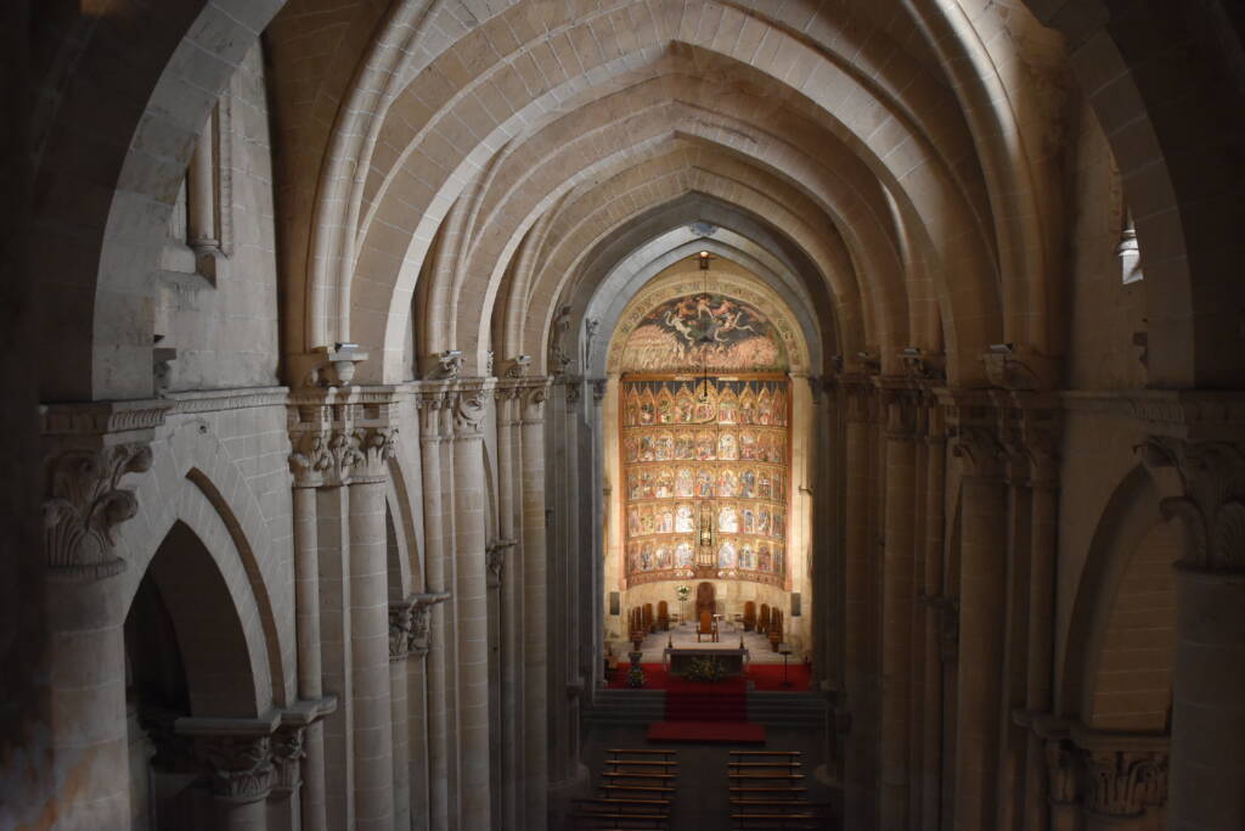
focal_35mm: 36
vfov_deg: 36.9
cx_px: 622
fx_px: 1245
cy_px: 416
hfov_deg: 53.1
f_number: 4
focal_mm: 24
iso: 2000
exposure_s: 1/60
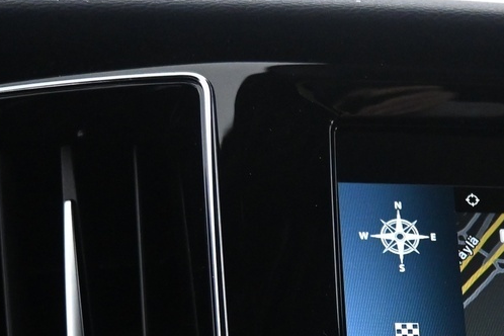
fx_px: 1092
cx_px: 545
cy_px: 534
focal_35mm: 78
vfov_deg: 15.8
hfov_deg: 24.4
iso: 2500
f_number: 3.5
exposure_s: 1/25
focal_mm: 16
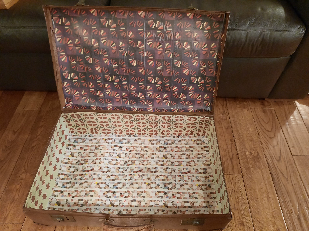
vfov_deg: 54.9
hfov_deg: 69.4
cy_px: 116
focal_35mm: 25
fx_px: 223
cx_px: 154
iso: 1250
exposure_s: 1/20
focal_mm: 4.6
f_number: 2
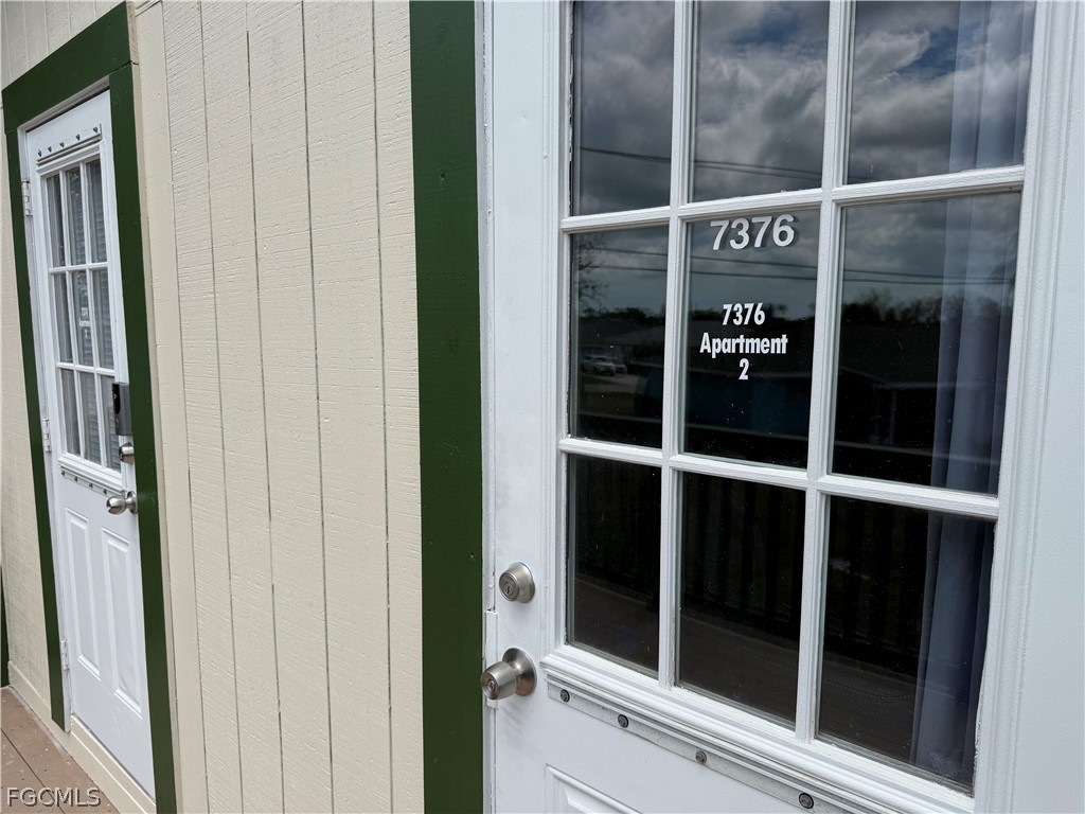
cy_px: 407
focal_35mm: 24
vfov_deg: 56.8
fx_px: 752
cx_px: 542
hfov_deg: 71.6
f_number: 1.78
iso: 80
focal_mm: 6.76
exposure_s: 1/6173
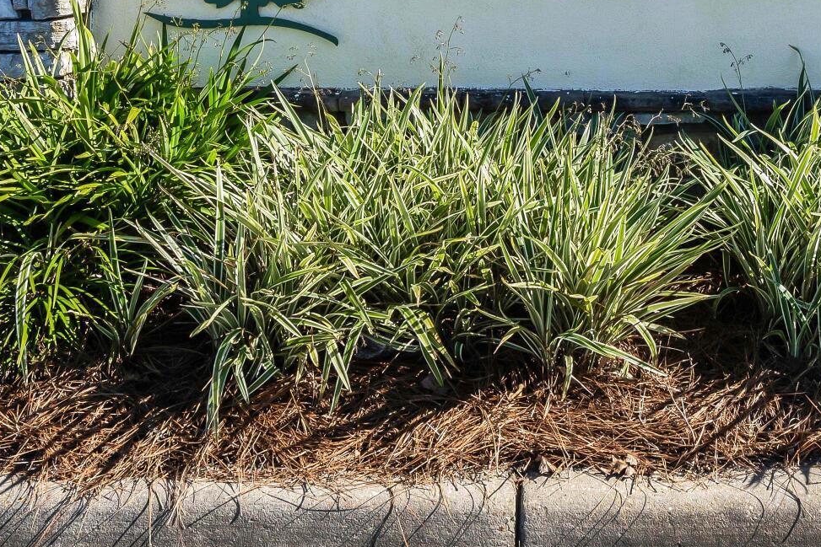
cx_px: 543
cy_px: -58
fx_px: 844
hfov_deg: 51.0
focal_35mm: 37
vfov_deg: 31.7
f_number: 9
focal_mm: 12
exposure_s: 1/125
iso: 100
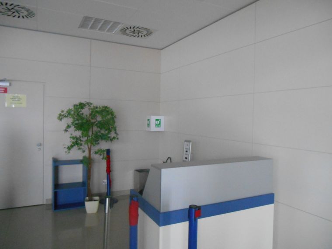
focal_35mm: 26
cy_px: 124
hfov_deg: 67.3
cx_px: 166
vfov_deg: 53.1
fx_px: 249
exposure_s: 1/25
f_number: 3.4
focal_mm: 4.7
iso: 800
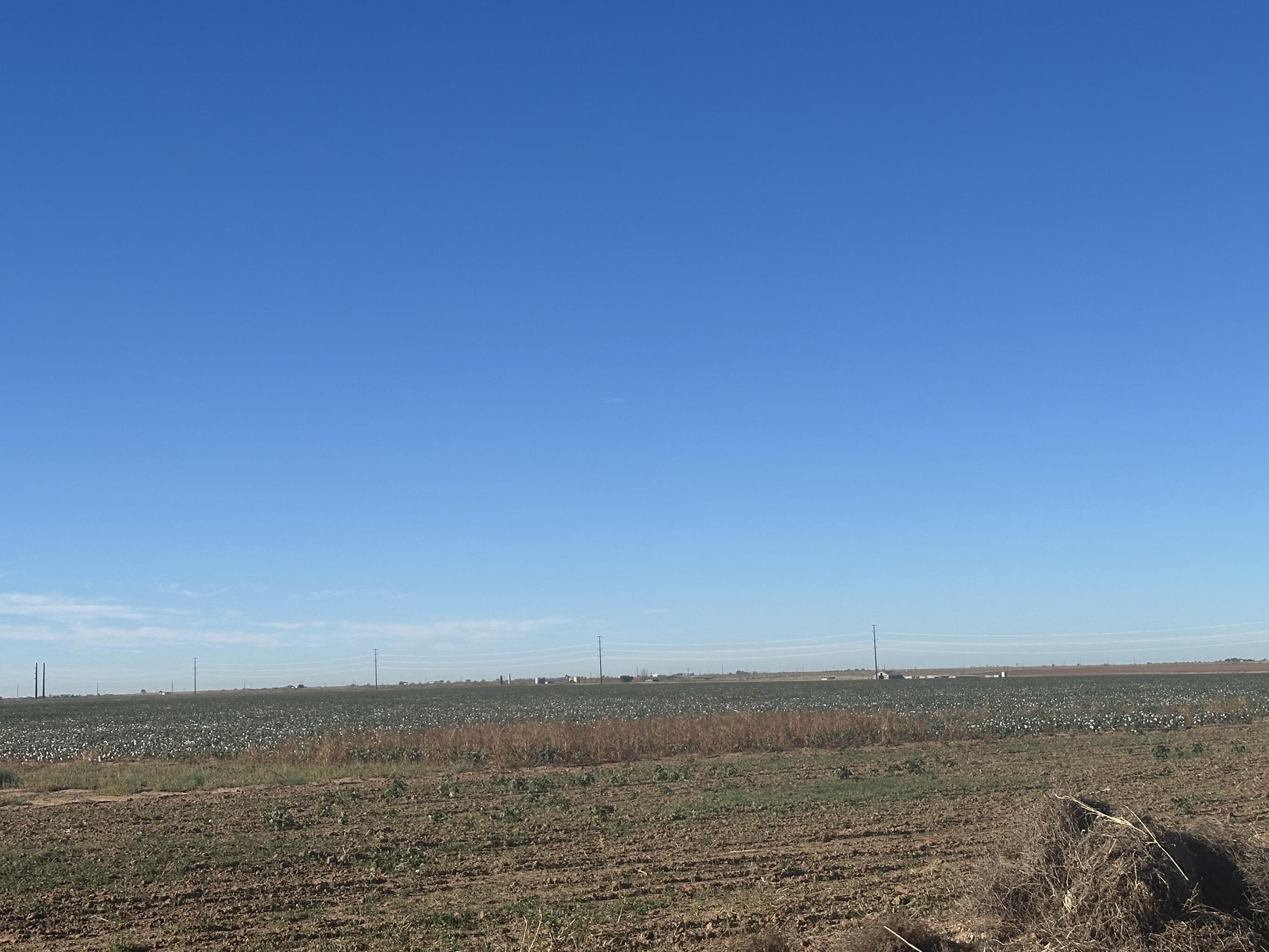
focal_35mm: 53
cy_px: 483
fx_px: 1943
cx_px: 607
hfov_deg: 36.2
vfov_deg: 27.5
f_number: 1.78
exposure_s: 1/5556
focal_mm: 6.86
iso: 64
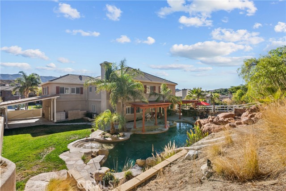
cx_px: 143
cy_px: 96
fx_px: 127
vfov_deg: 73.8
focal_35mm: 16
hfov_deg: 96.7
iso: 250
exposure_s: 1/200
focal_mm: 16
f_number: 9
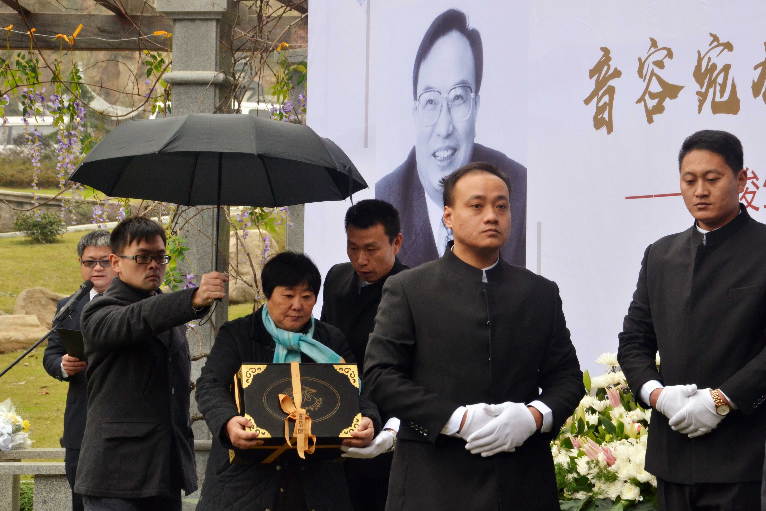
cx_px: 383
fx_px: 2872
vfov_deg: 10.2
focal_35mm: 135
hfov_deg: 15.2
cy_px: 256
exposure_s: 1/200
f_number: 9
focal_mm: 90
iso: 900
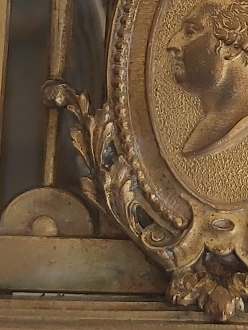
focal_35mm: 137
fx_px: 1308
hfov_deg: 10.8
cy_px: -72
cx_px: 204
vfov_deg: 13.9
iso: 64
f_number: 1.7
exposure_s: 1/164
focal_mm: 3.92
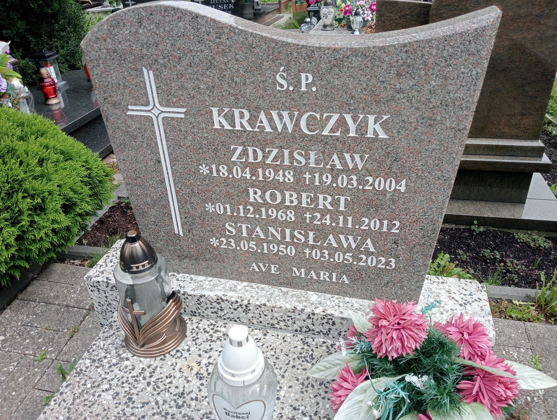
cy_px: 210
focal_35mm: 28
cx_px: 278
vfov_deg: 49.9
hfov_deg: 63.4
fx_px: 451
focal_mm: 4.04
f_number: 1.8
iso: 112
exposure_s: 1/258
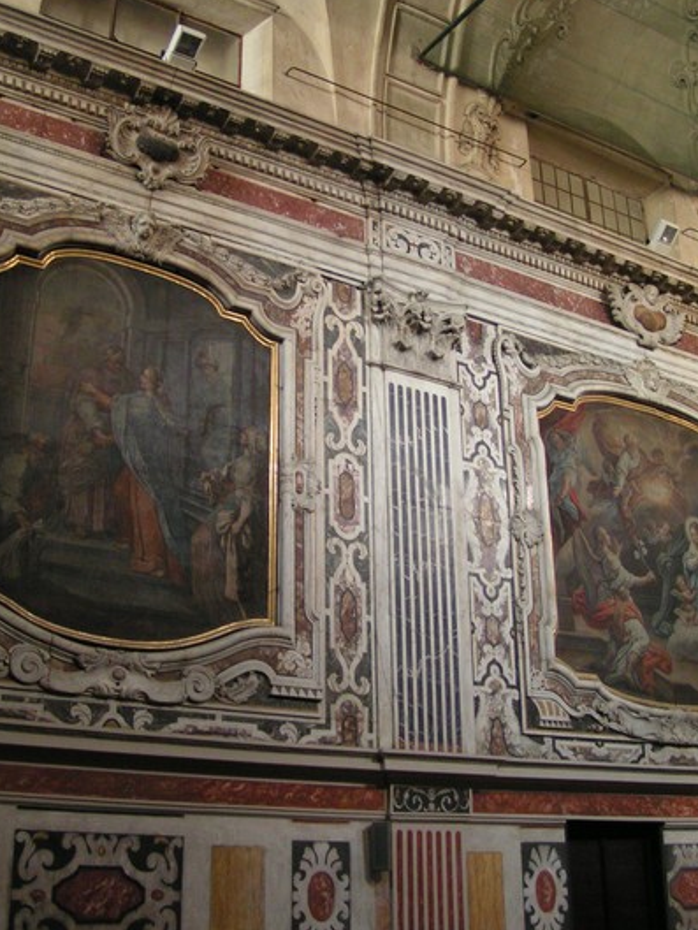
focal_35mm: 44
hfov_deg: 32.9
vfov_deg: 42.8
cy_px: 402
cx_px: 371
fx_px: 1182
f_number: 2.8
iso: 200
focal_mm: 5.8
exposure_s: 1/15
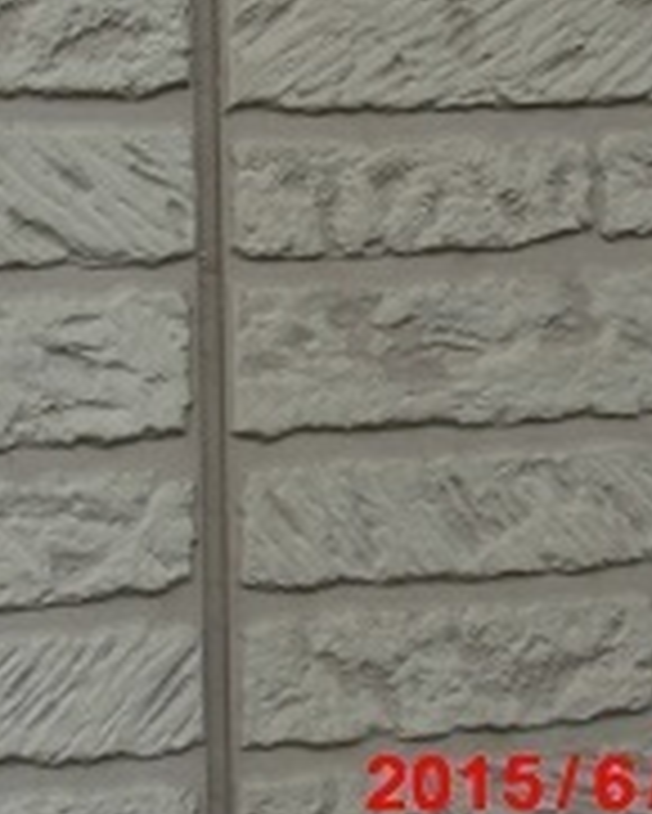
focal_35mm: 135
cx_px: 180
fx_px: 3254
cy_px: 115
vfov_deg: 14.1
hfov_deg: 11.4
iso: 64
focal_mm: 8.85
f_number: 4
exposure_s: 1/200
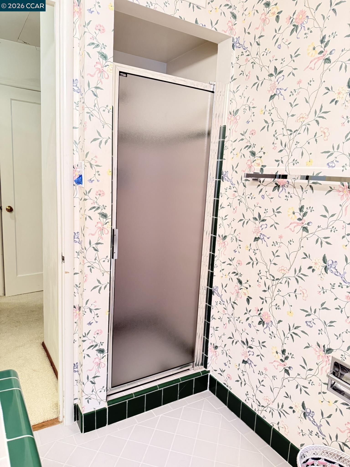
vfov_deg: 71.6
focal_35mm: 24
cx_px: 175
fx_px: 324
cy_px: 234
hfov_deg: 56.8
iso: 500
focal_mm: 6.76
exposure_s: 1/60
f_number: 1.78
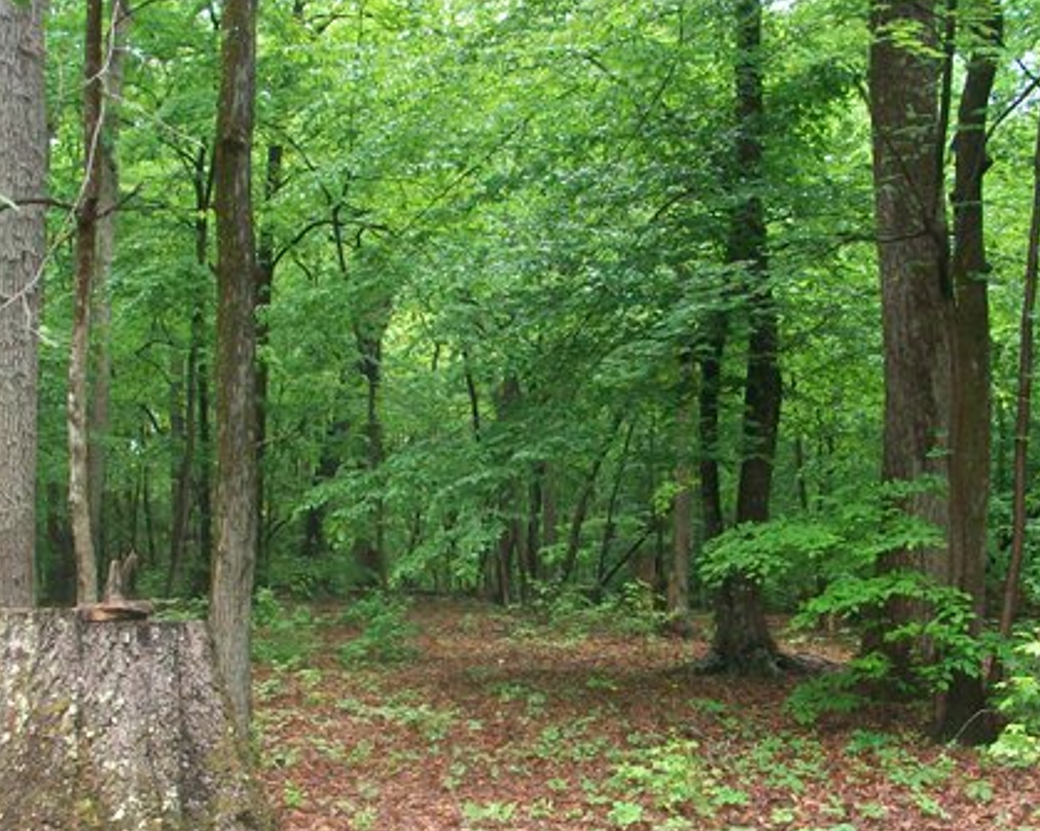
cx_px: 537
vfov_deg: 30.0
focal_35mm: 50
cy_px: 572
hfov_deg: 37.3
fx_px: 1539
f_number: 2.8
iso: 160
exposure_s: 1/100
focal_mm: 5.7
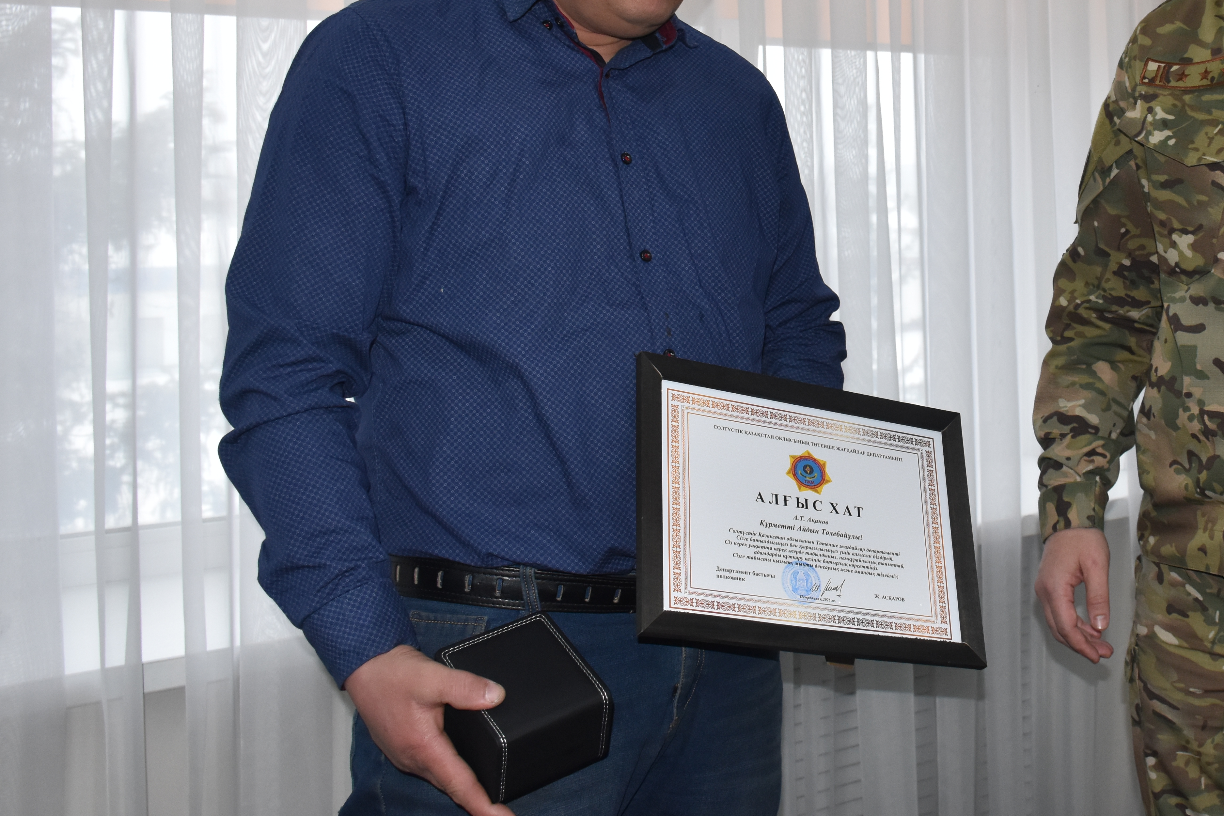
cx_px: 976
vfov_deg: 27.6
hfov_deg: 39.5
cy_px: 184
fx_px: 1632
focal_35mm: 48
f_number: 5.6
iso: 800
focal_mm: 20
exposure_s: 1/125
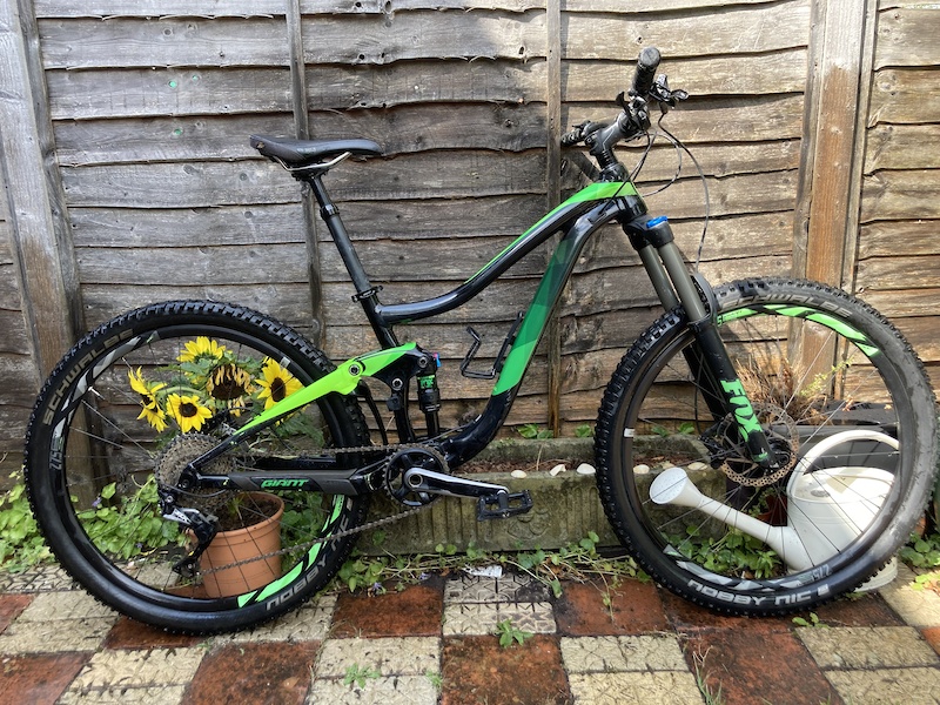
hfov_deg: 63.4
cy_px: 352
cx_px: 470
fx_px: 760
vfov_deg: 49.7
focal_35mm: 28
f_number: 1.8
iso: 20
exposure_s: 1/159
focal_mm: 3.99
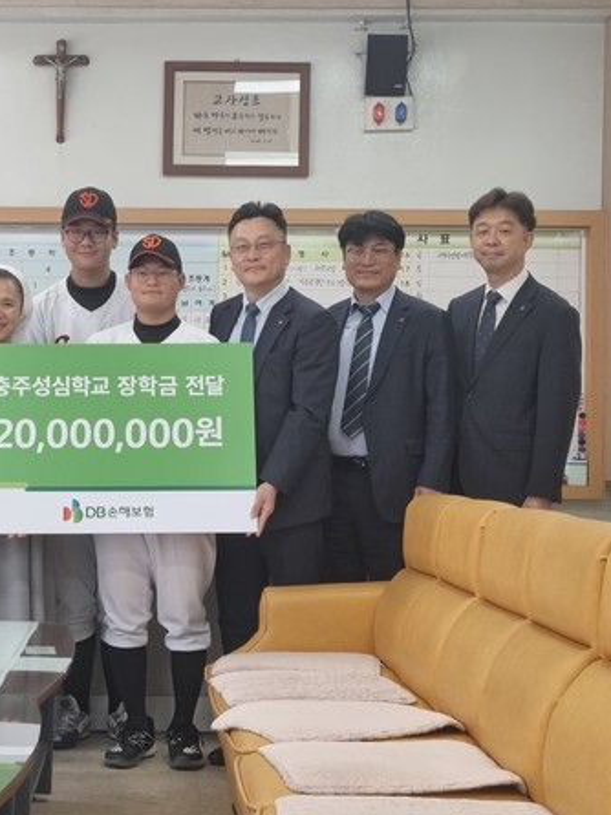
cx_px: 77
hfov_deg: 38.3
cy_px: 408
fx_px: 824
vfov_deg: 52.7
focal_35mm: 35
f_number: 1.8
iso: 100
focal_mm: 5.4
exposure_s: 1/120
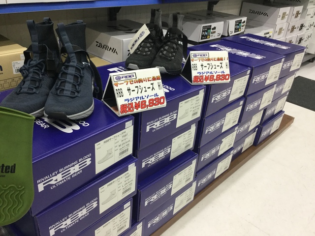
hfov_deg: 58.4
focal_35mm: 31
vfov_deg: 45.4
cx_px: 158
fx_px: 282
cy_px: 118
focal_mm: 3.3
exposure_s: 1/30
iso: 25
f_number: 2.4
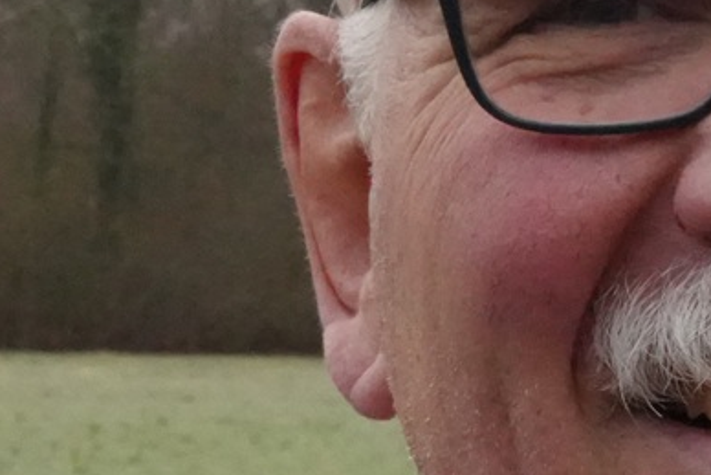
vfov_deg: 5.3
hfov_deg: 7.8
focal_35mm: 260
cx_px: 865
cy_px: 399
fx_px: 5137
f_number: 22
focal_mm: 48
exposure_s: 1/160
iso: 12800
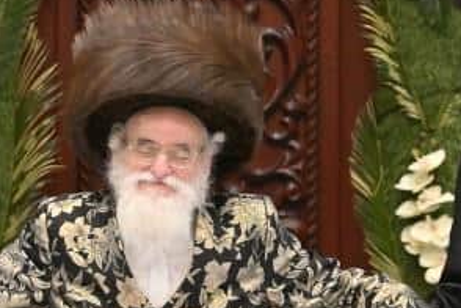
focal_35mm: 637
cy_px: 173
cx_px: 163
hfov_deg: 3.2
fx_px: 8157
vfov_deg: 2.2
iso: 160
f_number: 2.8
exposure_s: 1/250
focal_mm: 122
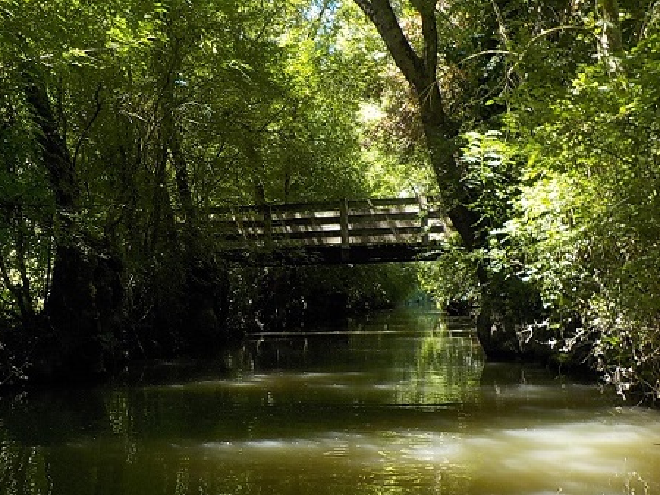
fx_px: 763
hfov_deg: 46.4
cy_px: 192
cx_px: 255
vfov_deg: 35.8
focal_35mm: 40
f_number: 3.3
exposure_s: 1/80
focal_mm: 4.1
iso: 125
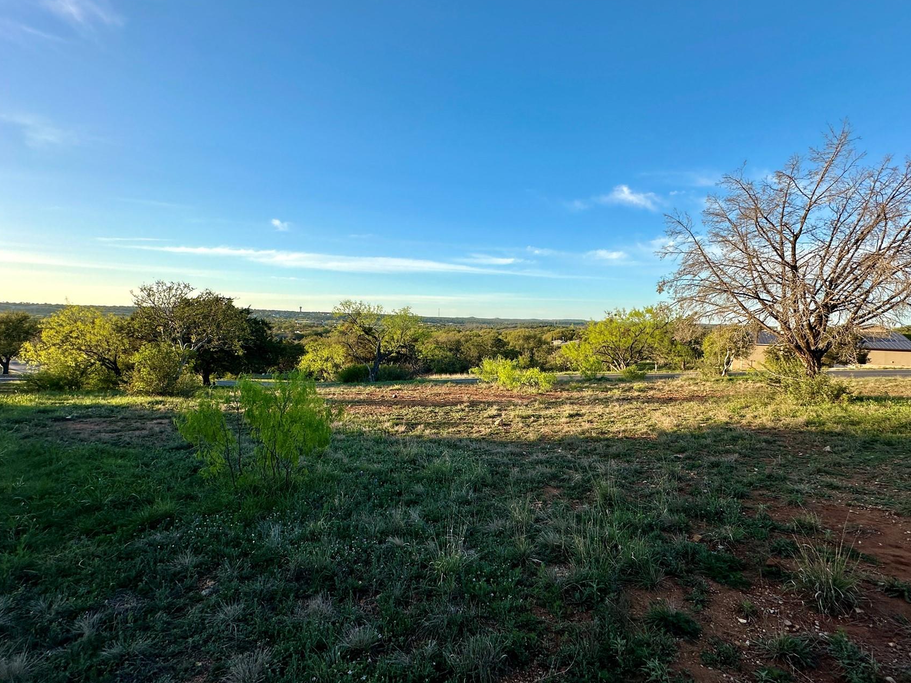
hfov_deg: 91.0
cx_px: 461
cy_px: 337
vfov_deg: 74.7
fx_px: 447
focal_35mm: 17
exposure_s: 1/812
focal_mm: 2.22
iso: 40
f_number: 2.2
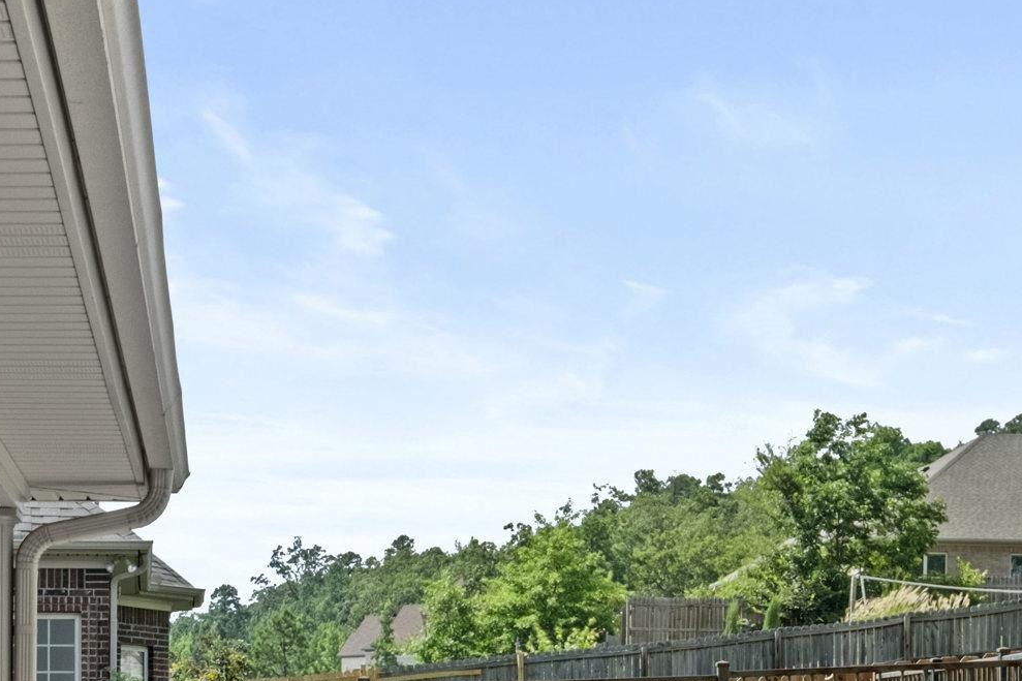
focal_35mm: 91
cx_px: 273
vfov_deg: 14.5
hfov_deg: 22.2
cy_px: 818
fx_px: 2583
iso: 800
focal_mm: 24
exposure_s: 1/80
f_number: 9
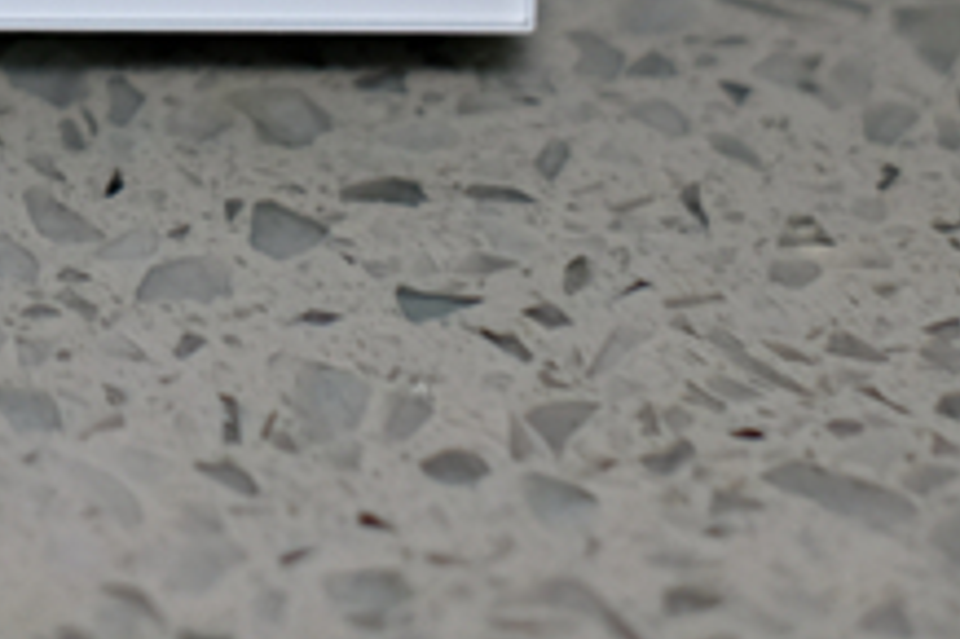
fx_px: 8740
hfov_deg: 6.2
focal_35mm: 328
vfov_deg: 4.1
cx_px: -621
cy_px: -1005
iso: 200
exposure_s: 1/140
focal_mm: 35
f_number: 2.5
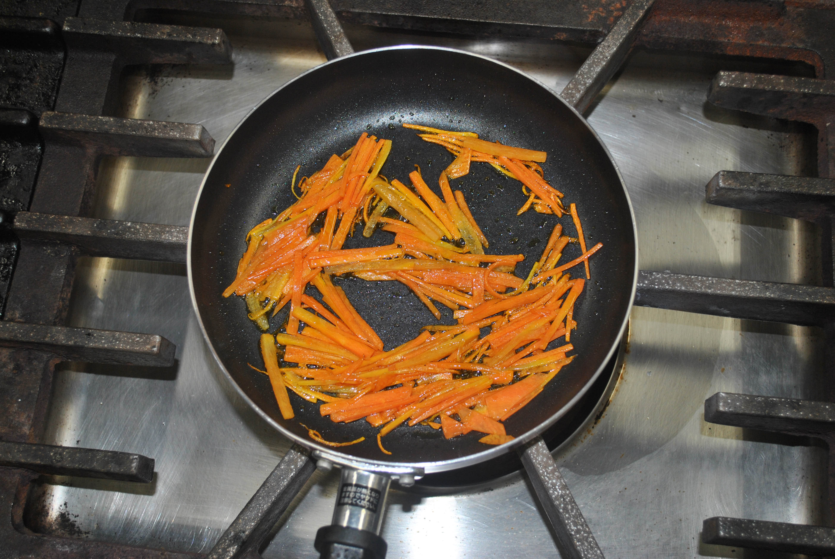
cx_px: 418
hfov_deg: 36.8
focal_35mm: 54
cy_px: 280
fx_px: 1254
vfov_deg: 25.1
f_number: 5
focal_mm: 36
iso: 400
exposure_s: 1/30
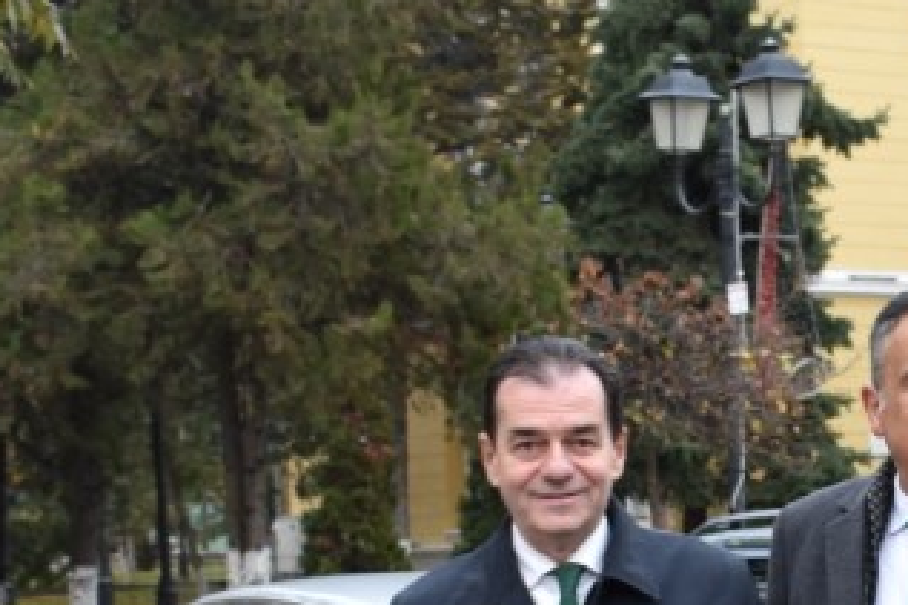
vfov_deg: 11.1
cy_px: 780
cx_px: 982
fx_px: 3025
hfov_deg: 16.6
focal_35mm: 120
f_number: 5.6
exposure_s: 1/125
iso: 400
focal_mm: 22
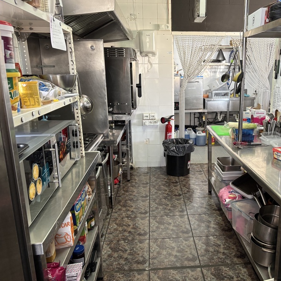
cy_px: 140
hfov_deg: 51.9
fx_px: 285
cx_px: 178
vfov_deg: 52.5
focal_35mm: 31
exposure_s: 1/50
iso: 160
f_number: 1.6
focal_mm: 5.96
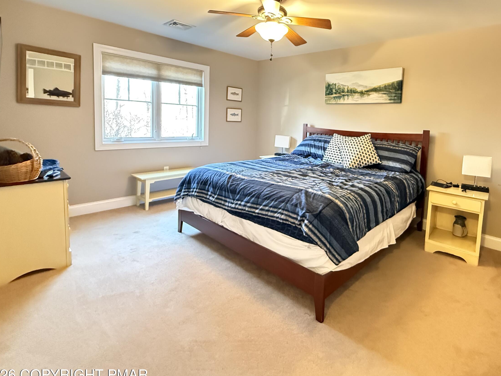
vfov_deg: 67.7
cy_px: 143
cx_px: 312
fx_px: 275
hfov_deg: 83.1
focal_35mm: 19
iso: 1600
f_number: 2.2
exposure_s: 1/30
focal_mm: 2.22
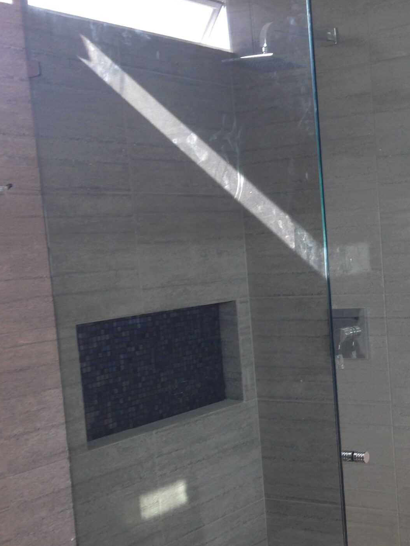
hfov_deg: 23.8
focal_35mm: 60
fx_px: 948
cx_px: 358
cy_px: 328
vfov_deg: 32.1
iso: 50
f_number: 2.4
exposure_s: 1/24
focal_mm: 4.12
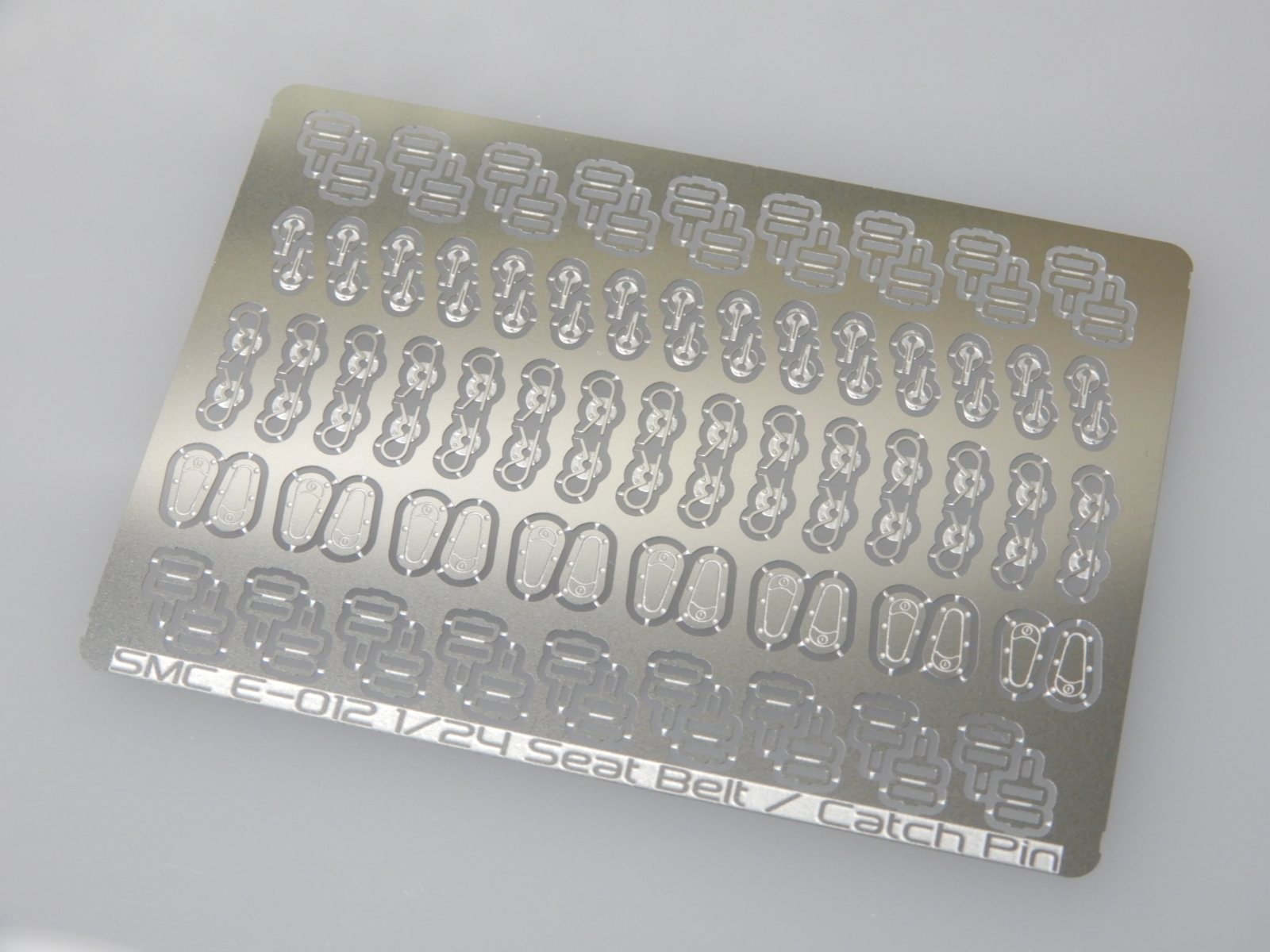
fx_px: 2385
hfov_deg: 29.8
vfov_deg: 22.6
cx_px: 635
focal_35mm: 65
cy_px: 476
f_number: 4.5
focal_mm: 11.6
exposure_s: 1/30
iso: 320
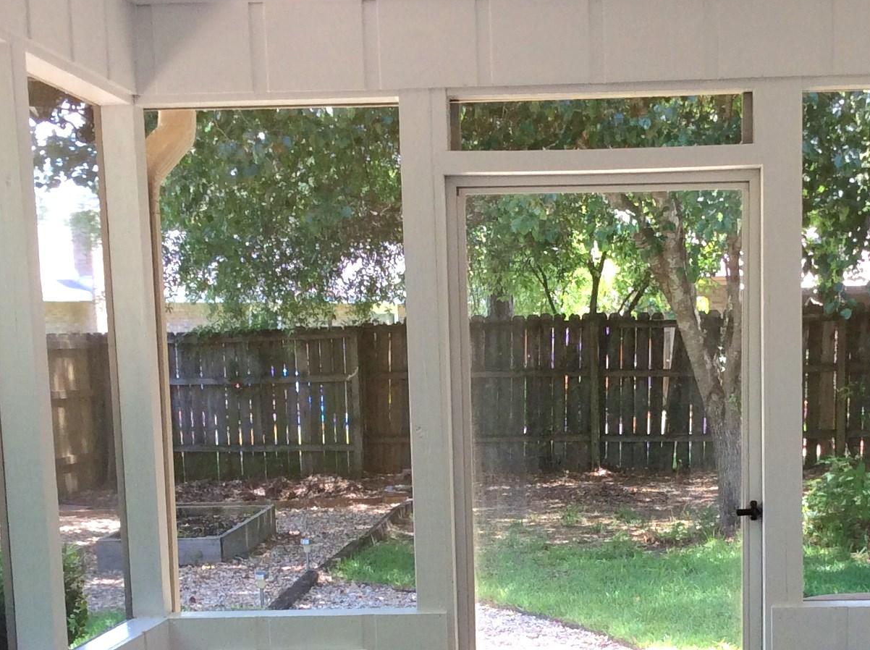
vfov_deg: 20.8
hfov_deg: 28.1
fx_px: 1732
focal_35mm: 69
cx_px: 555
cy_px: 586
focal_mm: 3.3
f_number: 2.4
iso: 50
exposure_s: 1/120
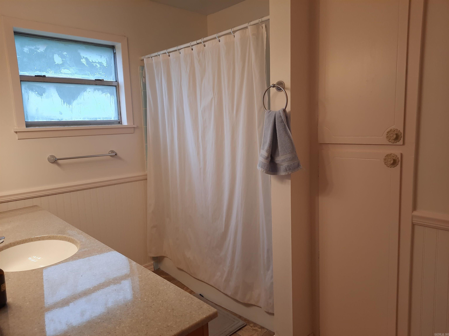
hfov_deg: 69.4
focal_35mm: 25
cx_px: 224
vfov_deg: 54.9
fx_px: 324
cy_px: 168
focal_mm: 4.6
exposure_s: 1/60
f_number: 2
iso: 64
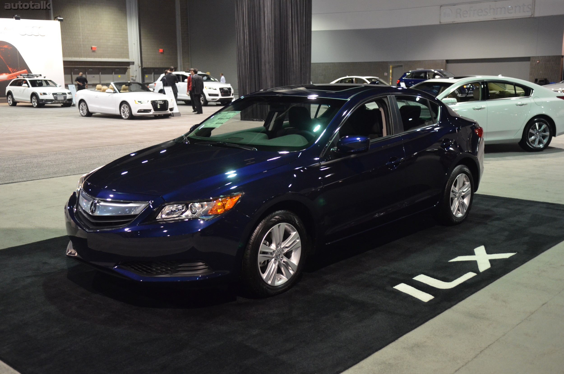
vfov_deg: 34.1
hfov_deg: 49.6
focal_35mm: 39
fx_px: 610
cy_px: 187
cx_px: 282
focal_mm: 26
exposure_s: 1/25
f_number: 2.8
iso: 1600
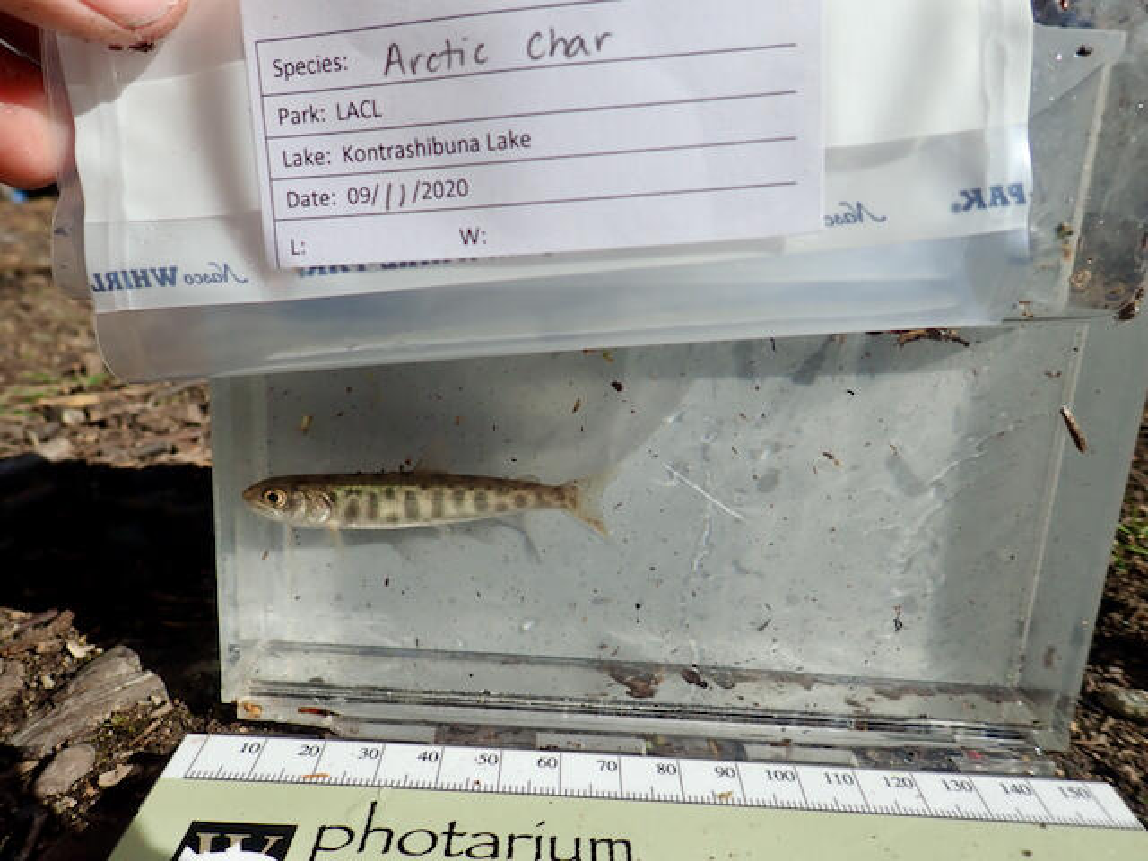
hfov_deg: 69.4
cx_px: 574
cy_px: 430
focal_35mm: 25
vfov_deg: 54.9
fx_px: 829
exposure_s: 1/250
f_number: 8
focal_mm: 4.5
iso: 100
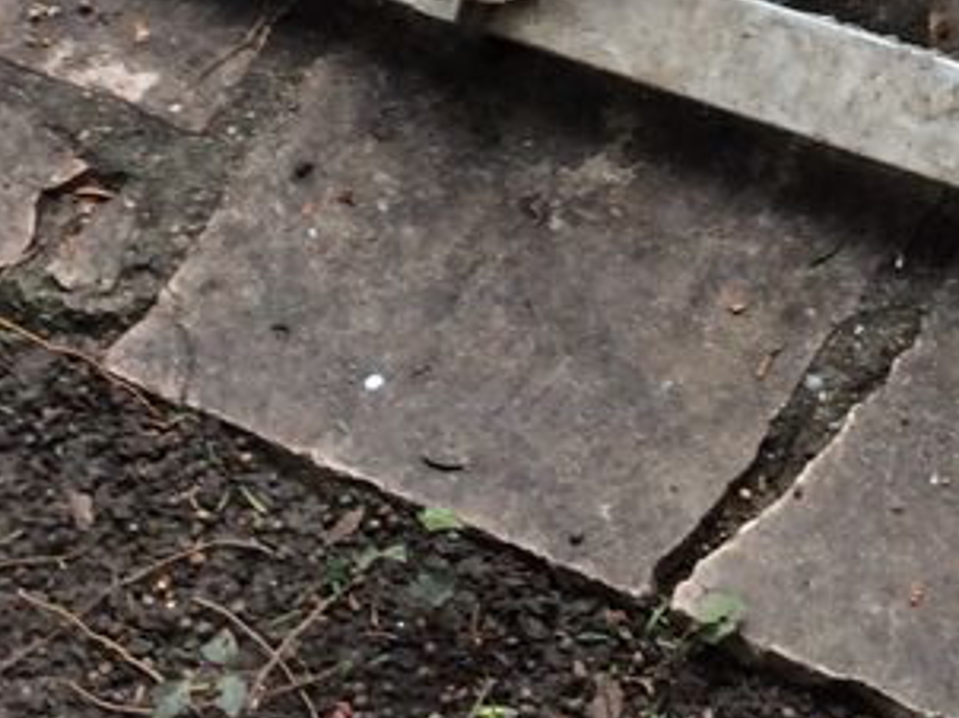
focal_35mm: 106
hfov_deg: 17.7
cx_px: 1127
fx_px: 2934
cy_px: -338
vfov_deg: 13.2
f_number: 2.4
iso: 40
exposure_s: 1/33
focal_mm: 3.3
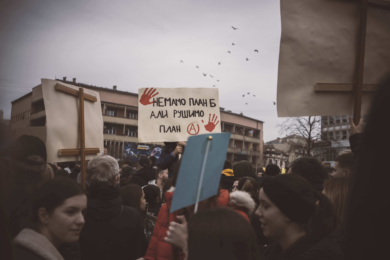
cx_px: 195
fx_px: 379
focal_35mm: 35
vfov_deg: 37.9
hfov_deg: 54.4
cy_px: 130
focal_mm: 35
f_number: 2.8
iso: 100
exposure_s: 1/4000
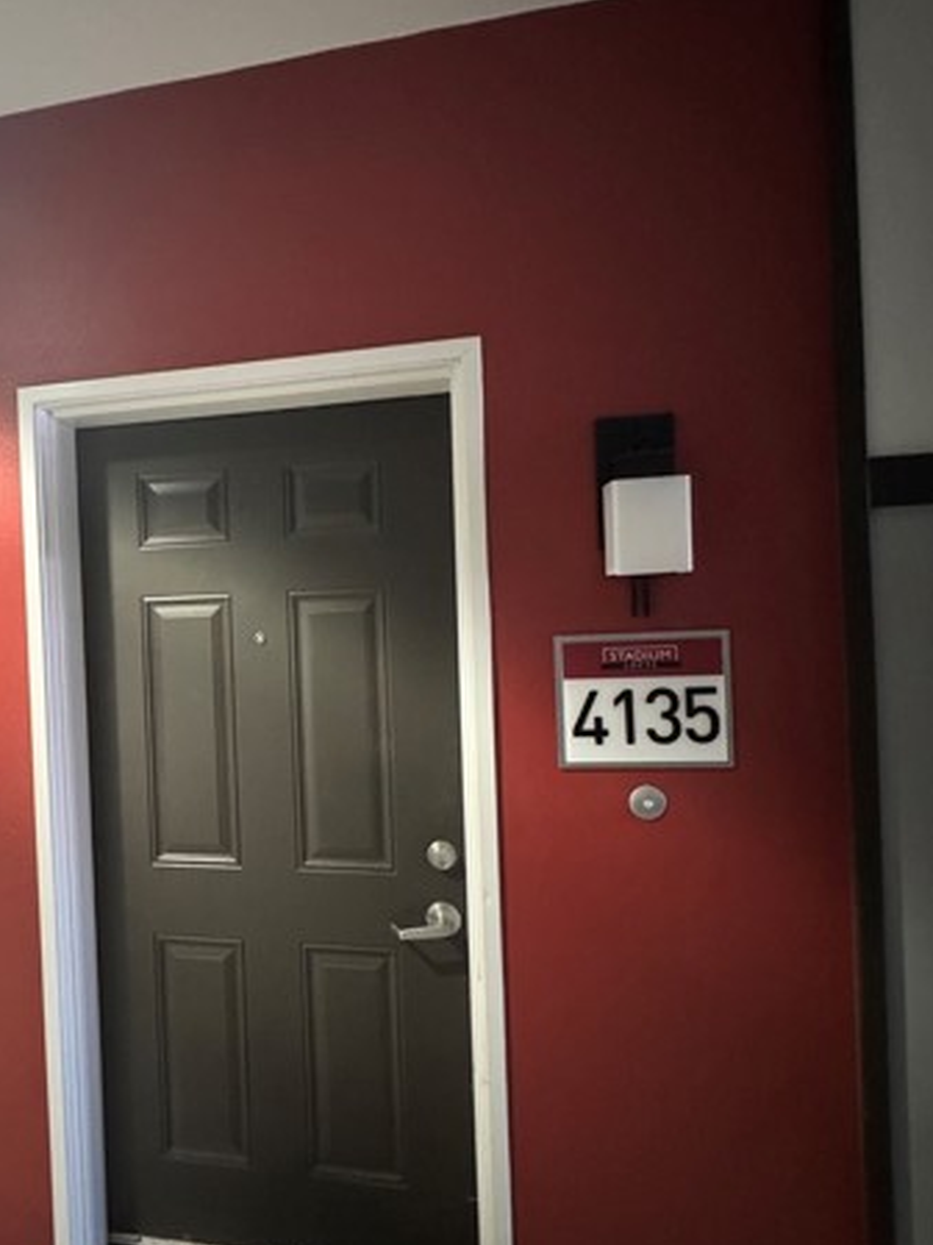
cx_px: 286
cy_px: 617
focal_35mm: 20
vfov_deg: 81.7
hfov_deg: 63.7
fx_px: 719
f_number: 2.2
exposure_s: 1/30
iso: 1250
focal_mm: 2.22
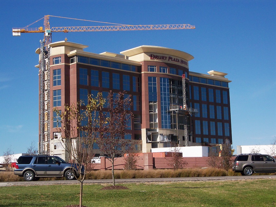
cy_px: 104
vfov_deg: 23.3
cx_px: 138
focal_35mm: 63
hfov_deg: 30.7
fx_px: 502
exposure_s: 1/700
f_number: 5.6
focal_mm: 13.3
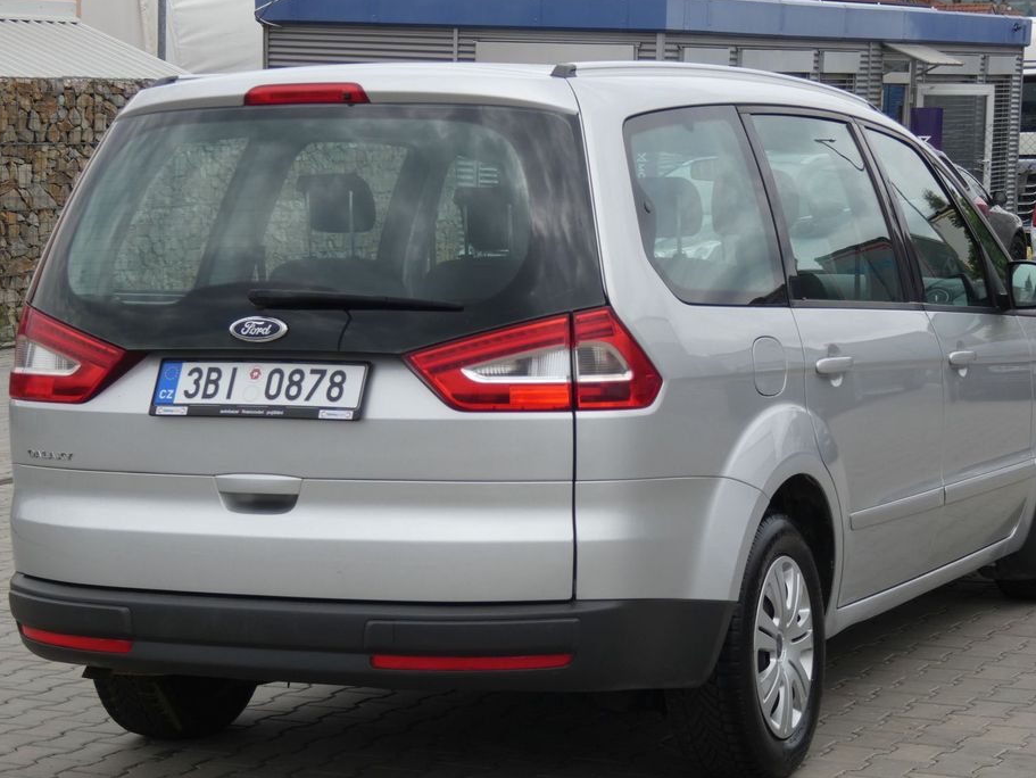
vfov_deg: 16.2
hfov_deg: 21.5
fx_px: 2725
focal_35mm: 91
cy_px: 397
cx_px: 546
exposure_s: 1/250
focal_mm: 14.5
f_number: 4.5
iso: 80
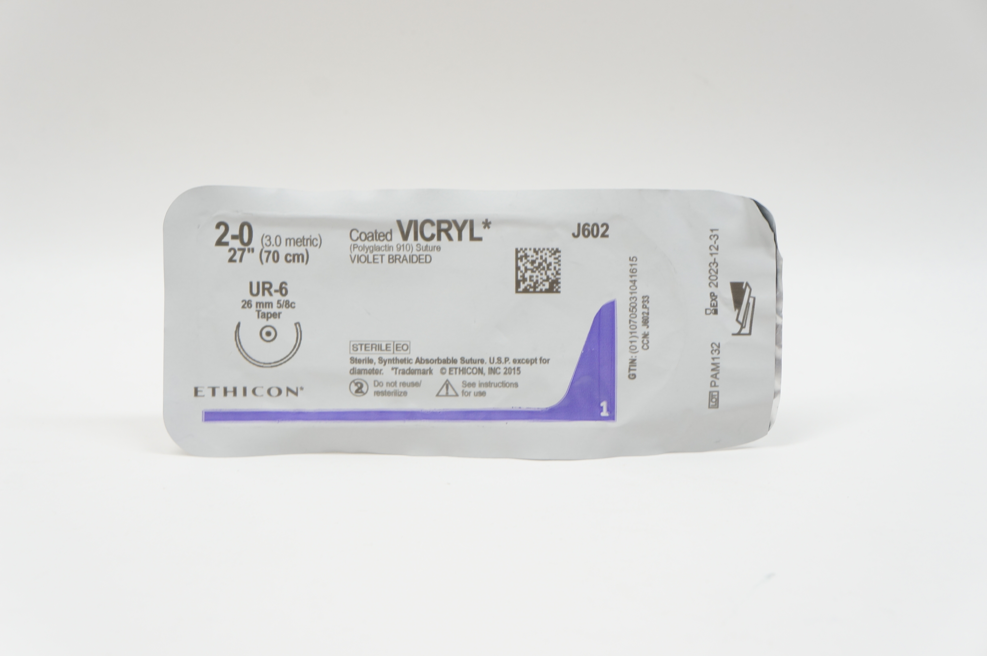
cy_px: 328
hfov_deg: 36.9
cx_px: 494
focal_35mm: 54
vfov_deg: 25.0
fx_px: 1479
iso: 400
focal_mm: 36
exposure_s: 1/40
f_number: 7.1
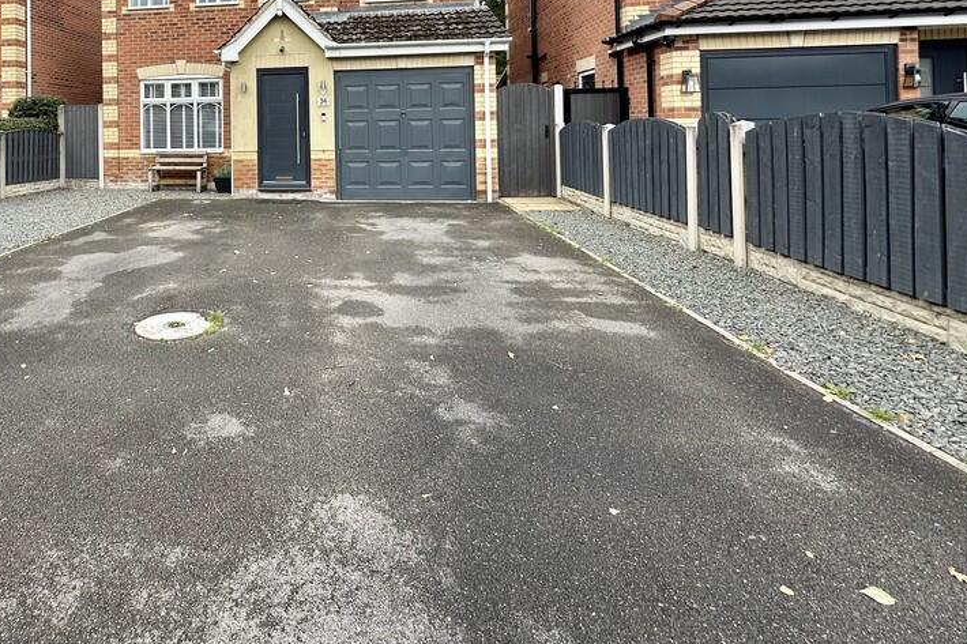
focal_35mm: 21
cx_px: 289
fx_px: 564
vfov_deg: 55.1
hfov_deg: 77.4
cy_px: 124
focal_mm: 2.22
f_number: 2.2
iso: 40
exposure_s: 1/215
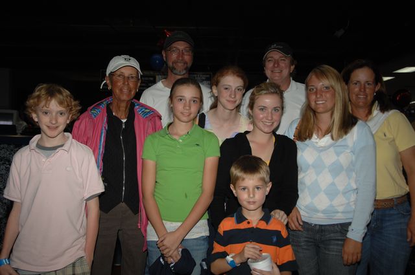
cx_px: 208
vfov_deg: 32.9
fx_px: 466
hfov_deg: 48.0
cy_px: 138
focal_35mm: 40
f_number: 4
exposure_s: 1/125
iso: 200
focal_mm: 27
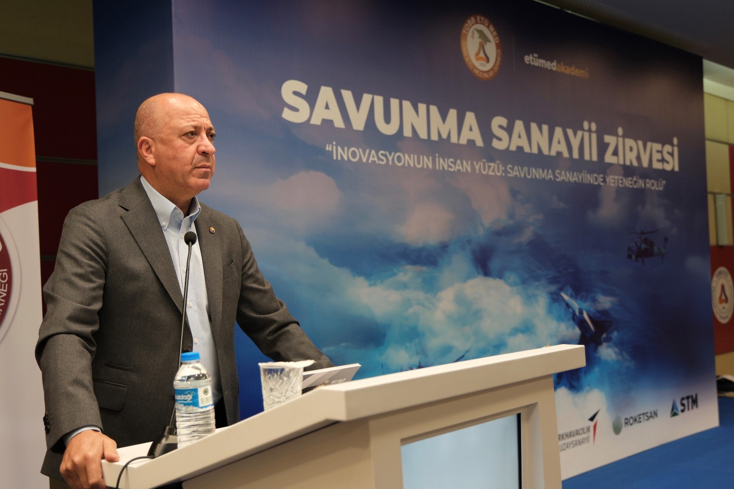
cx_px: 367
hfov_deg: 47.4
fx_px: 836
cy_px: 244
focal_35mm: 41
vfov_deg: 32.6
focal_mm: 27.4
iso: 1000
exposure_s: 1/125
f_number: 2.8
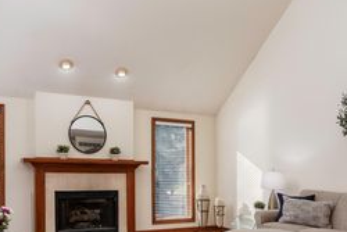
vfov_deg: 34.4
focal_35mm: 38
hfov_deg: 50.7
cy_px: 172
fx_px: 366
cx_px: 172
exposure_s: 1/250
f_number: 6.4
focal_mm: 12.4
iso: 640
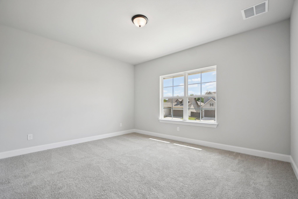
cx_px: 149
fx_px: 124
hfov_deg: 100.4
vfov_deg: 77.3
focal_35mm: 15
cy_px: 100
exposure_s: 1/1250
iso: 400
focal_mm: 10
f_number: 3.5
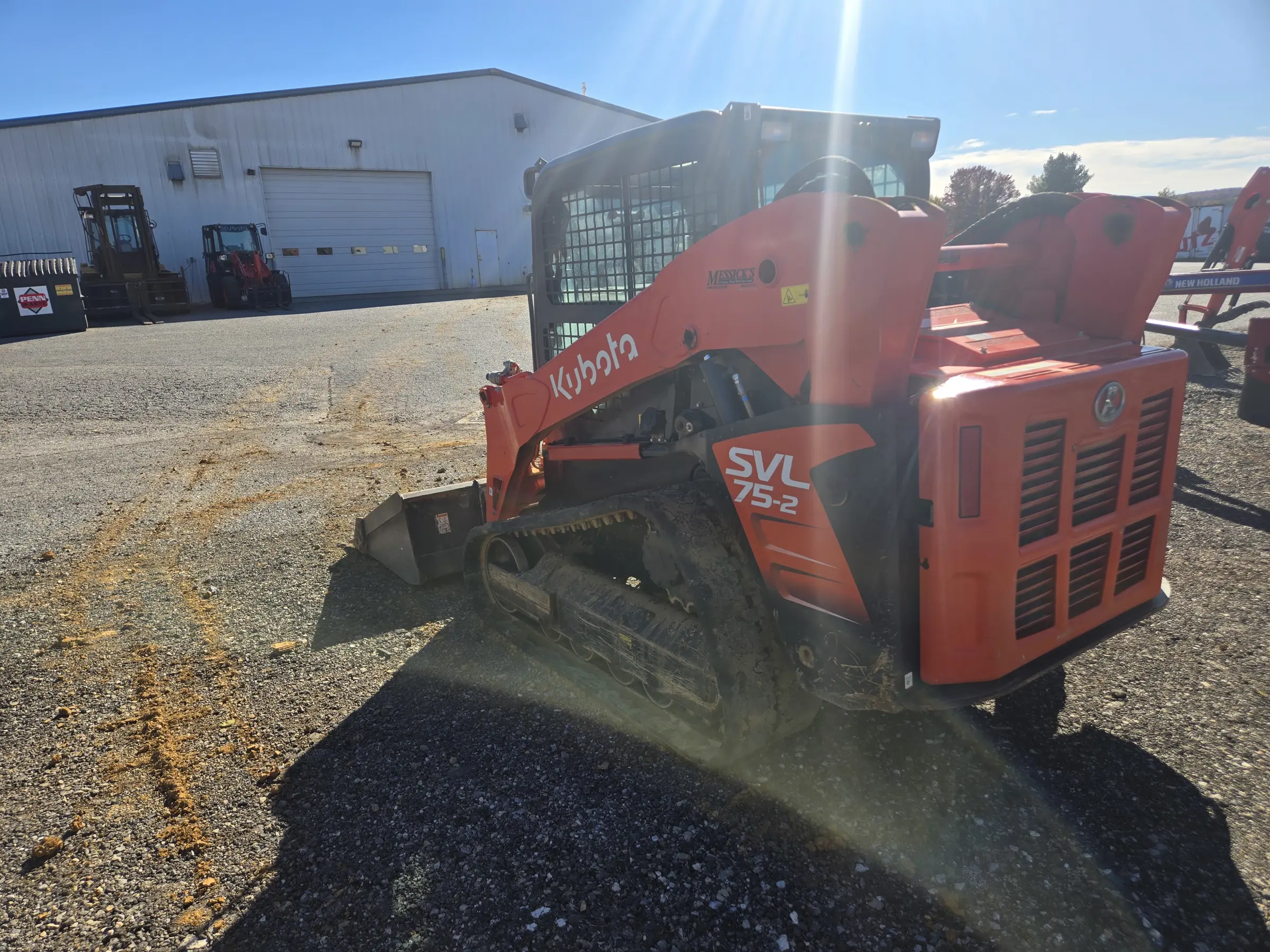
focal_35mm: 23
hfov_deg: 73.9
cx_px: 635
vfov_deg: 58.9
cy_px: 476
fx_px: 844
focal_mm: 5.4
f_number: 1.8
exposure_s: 1/1728
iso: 25
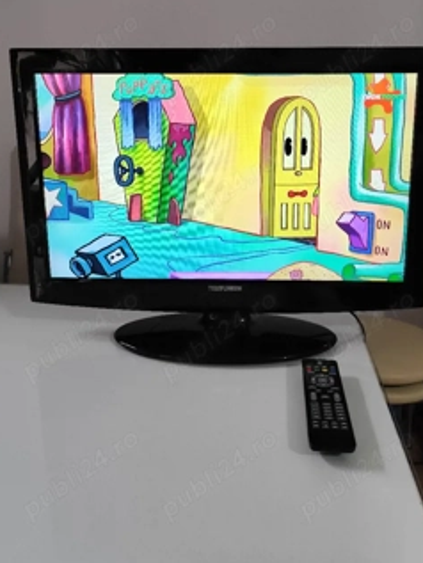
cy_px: 218
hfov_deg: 48.0
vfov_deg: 61.0
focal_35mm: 29
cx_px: 254
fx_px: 472
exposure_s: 1/50
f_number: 1.65
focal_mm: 6.19
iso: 320
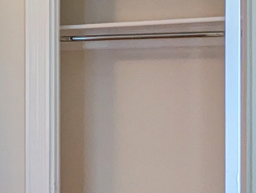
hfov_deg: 18.4
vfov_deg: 19.2
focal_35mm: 77
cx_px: -231
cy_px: 76
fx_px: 570
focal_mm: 2.35
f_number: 2.2
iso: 101
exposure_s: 1/120
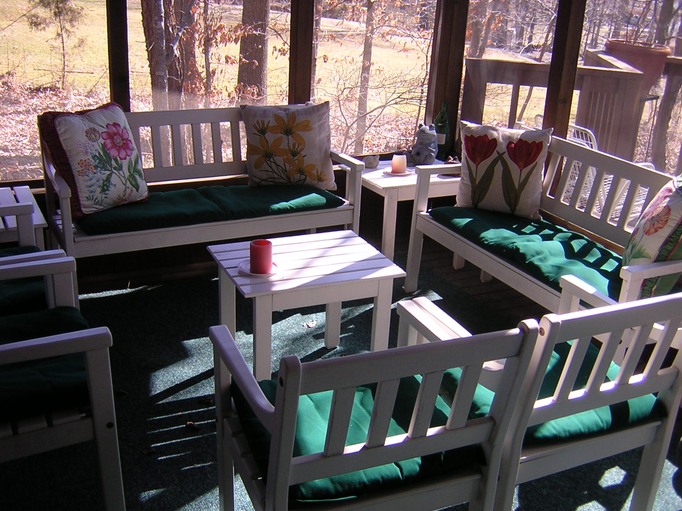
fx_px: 709
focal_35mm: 36
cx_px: 341
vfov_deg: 39.7
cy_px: 256
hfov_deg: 51.4
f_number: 2.6
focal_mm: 4.7
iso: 100
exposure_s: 1/143
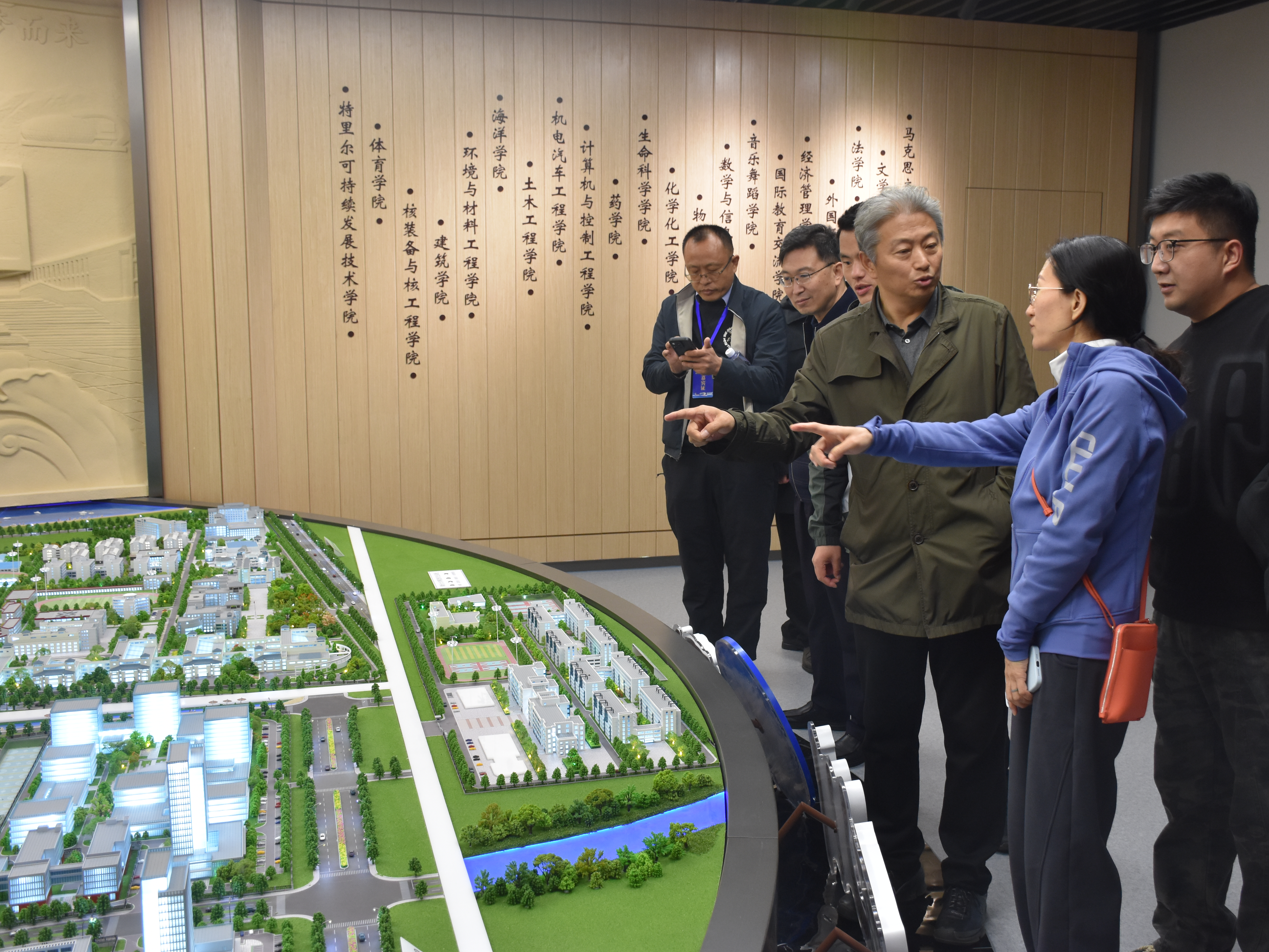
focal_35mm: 38
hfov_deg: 49.4
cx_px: 708
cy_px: 475
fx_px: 1376
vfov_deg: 38.1
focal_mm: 23
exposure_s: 1/100
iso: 800
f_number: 5
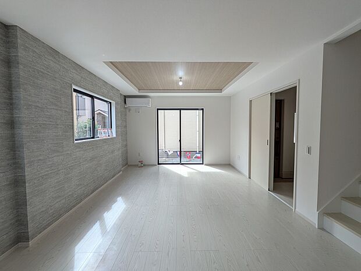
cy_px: 136
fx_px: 146
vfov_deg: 85.7
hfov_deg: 102.1
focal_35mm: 14
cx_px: 180
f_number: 2.2
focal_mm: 1.83
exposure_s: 1/217
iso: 50
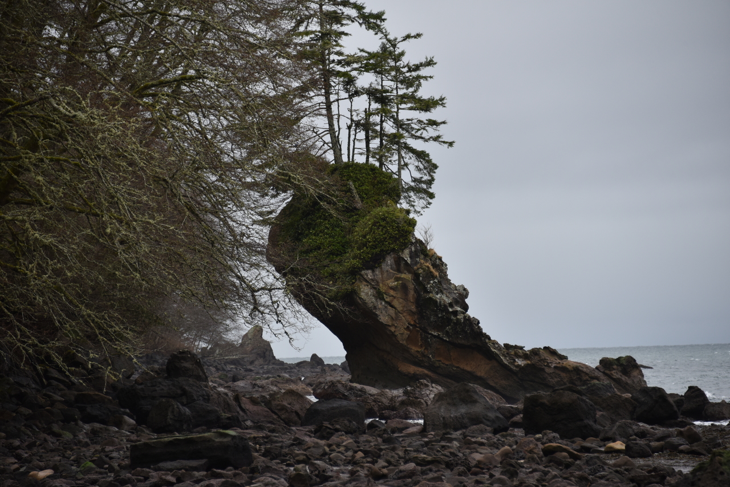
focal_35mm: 200
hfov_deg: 10.3
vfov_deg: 6.9
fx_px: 4056
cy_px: 244
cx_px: 365
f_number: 5.6
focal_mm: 200
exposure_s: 1/400
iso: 280
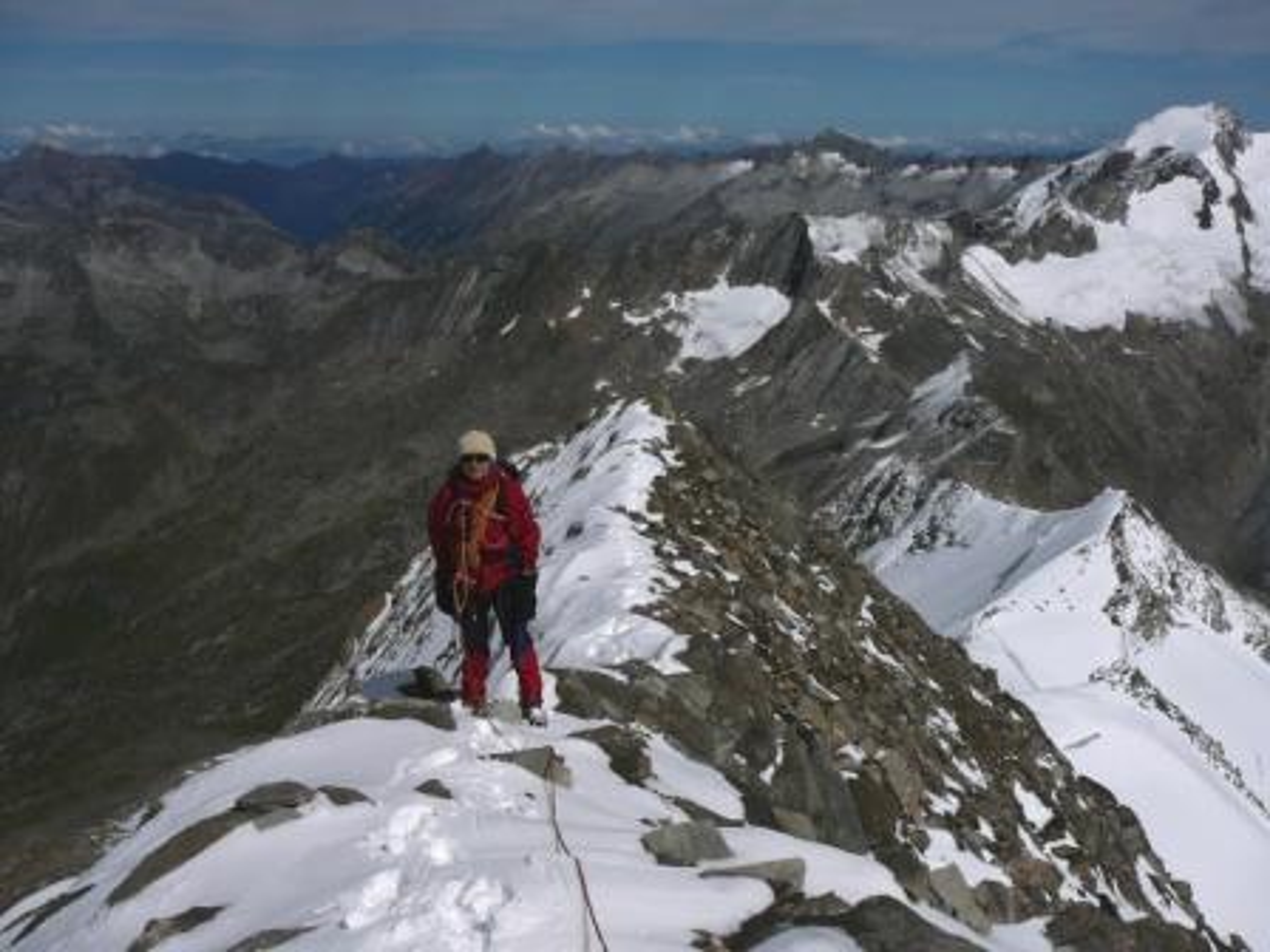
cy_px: 476
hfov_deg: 52.6
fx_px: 1284
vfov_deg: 40.7
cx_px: 635
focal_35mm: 35
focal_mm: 5.2
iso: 80
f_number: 5
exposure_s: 1/2000
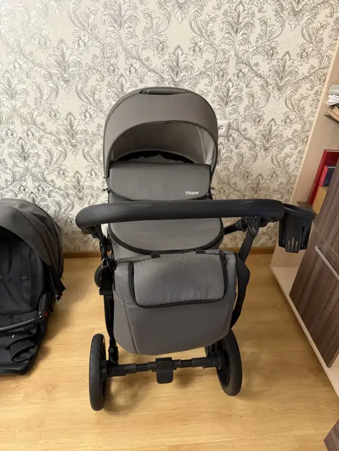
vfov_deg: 71.6
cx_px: 170
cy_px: 226
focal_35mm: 24
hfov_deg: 56.8
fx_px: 313
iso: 800
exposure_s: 1/50
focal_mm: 6.76
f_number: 1.78
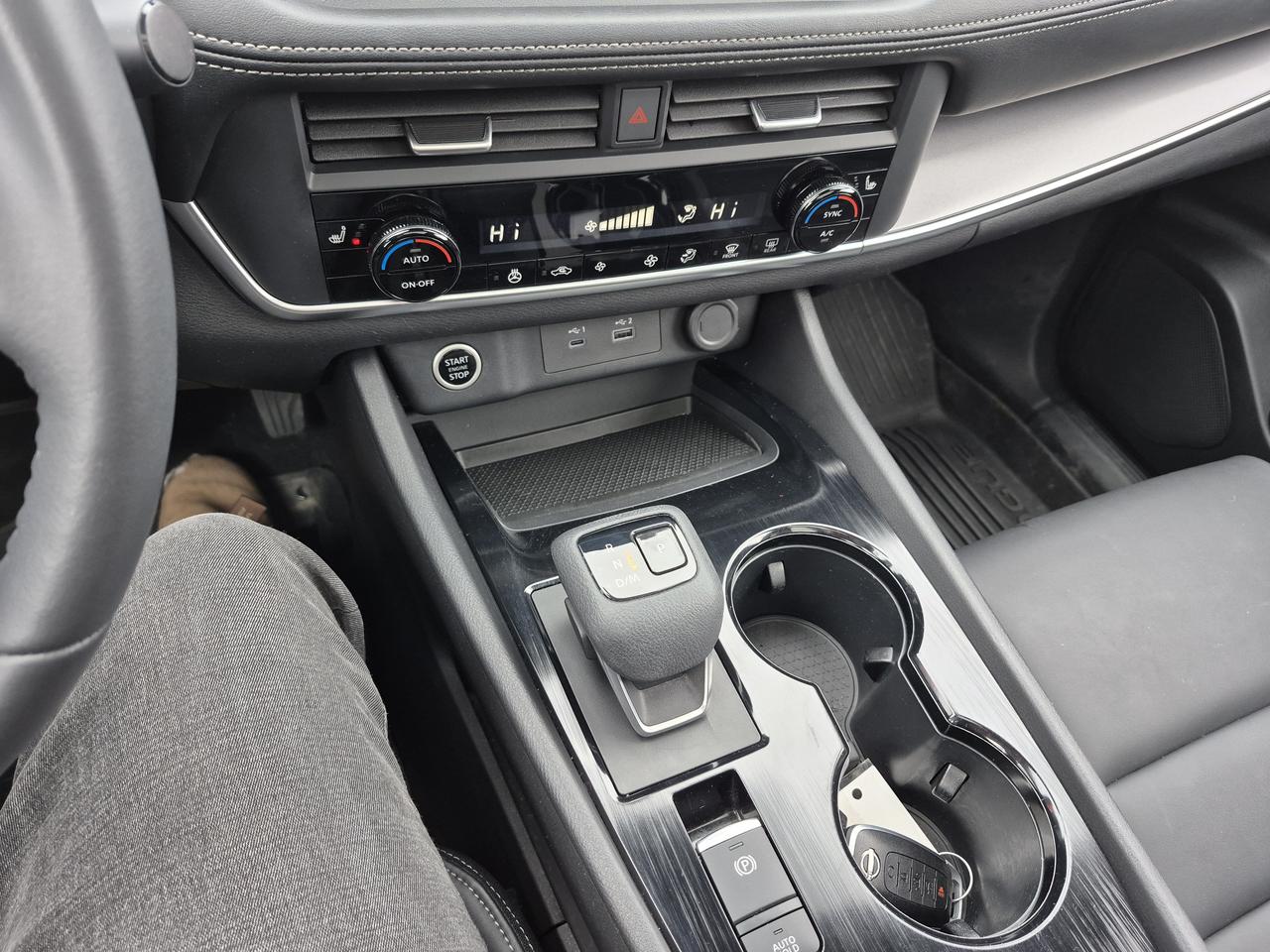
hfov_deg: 73.9
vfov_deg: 58.9
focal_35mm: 23
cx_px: 635
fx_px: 844
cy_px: 476
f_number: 1.8
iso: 160
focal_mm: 5.4
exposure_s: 1/120
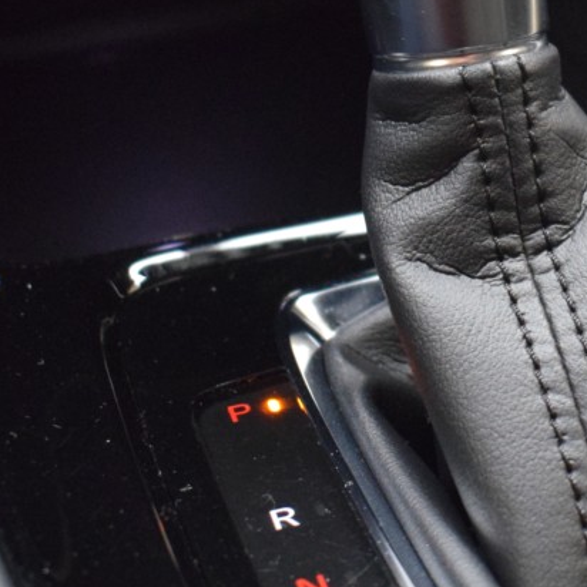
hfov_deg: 16.8
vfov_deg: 17.0
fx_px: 1957
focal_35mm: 102
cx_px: 556
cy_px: 172
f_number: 3.8
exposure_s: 1/25
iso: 3200
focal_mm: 22
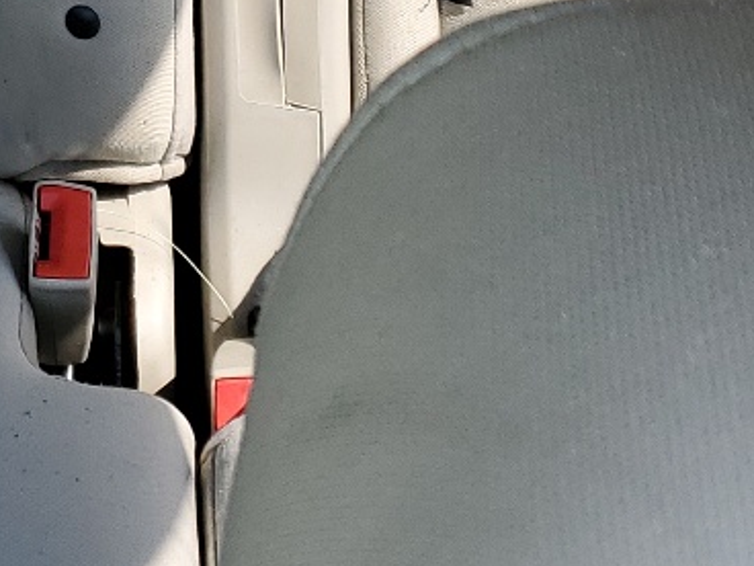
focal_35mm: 113
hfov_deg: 16.7
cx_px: -152
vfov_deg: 11.6
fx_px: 2461
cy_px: -613
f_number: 1.5
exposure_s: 1/161
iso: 50
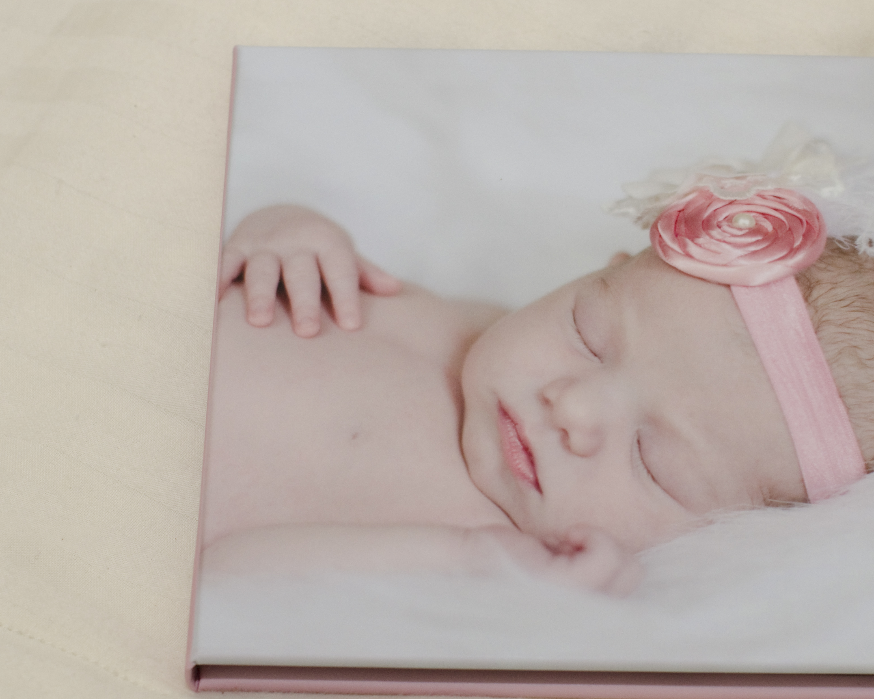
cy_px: 356
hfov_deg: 17.1
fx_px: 2897
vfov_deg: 13.8
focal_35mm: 112
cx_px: 582
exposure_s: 1/60
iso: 250
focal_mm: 50
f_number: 5.6
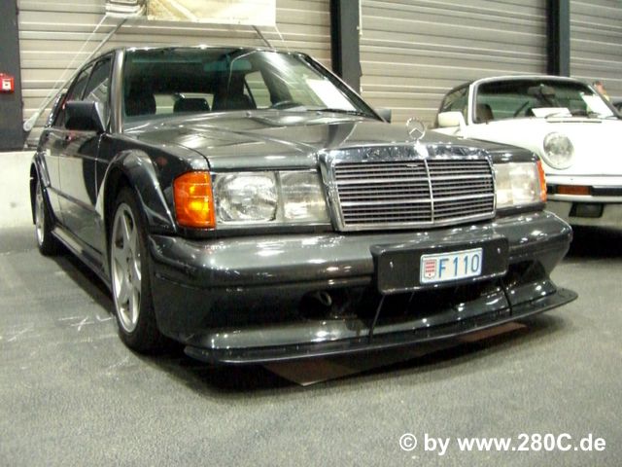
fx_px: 683
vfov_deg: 37.7
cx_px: 311
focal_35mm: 38
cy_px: 234
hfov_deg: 49.0
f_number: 2.7
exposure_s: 1/60
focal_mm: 6.2
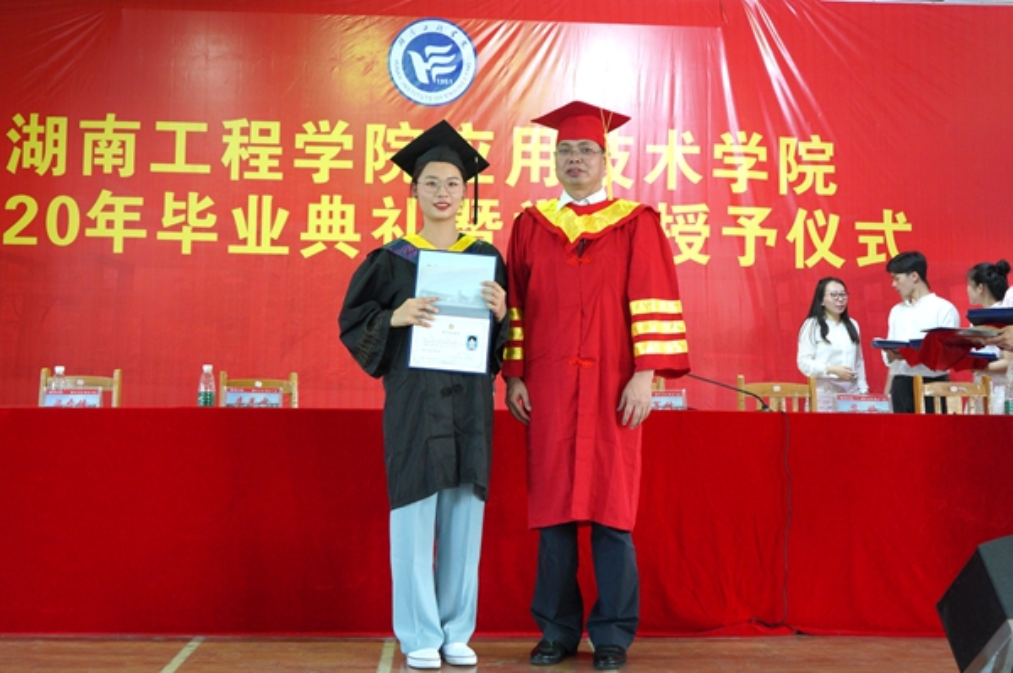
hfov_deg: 55.8
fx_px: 956
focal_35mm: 34
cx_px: 506
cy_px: 336
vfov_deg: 38.8
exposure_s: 1/160
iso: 3200
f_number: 4
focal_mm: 34
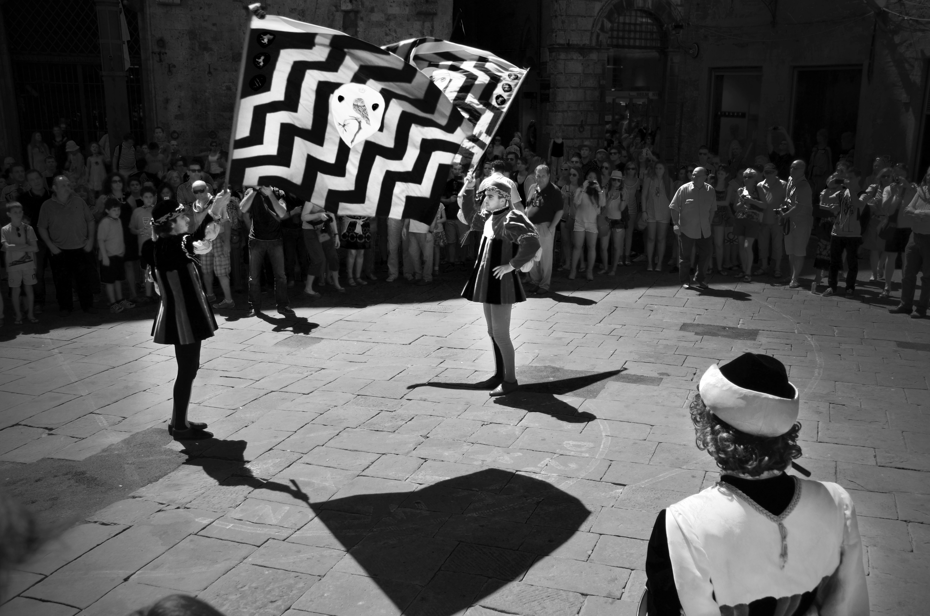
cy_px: 308
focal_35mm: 34
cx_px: 465
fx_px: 889
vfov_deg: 38.2
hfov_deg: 55.2
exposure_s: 1/320
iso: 100
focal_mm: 23
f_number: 9
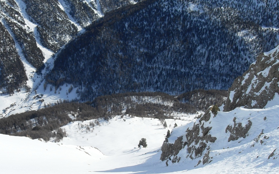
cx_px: 142
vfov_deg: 29.7
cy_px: 111
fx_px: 327
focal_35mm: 43
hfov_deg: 46.2
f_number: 7
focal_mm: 6.3
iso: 80
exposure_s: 1/350
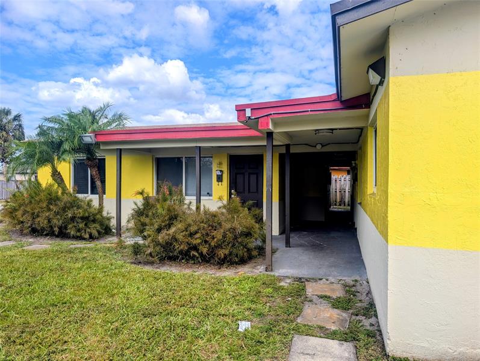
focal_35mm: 24
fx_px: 333
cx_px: 240
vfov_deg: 56.9
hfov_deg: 71.5
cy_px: 180
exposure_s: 1/1212
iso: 22
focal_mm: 6.9
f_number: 1.68
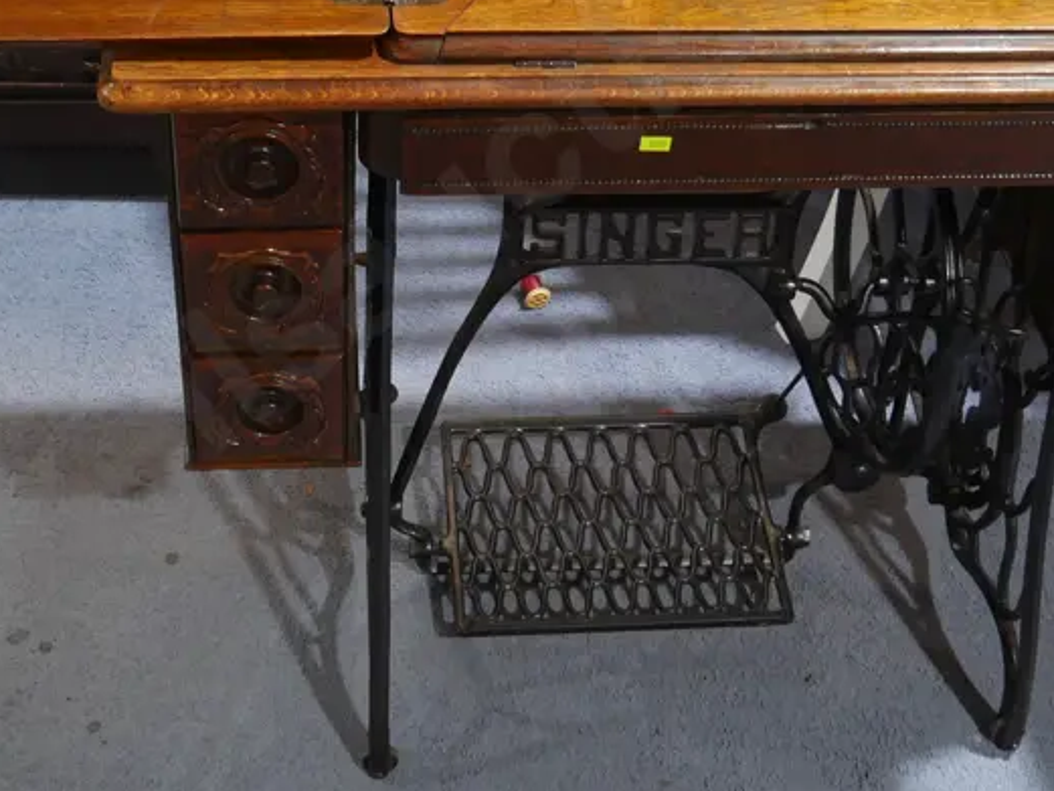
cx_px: 463
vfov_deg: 26.3
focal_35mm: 55
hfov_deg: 34.9
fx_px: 1675
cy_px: 211
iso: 640
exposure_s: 1/60
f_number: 3.5
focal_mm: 14
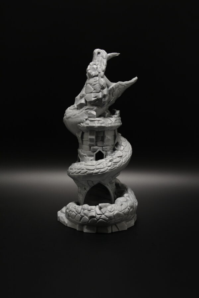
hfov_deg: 25.8
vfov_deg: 37.8
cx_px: 100
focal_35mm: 52
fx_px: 435
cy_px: 149
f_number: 4.5
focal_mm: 35
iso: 720
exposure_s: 1/60
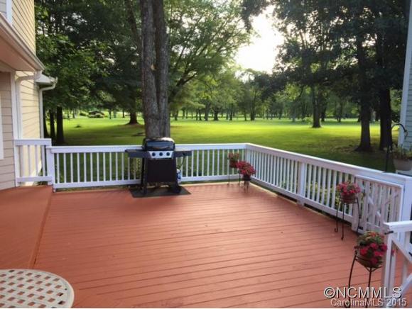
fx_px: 345
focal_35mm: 29
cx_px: 206
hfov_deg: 61.6
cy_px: 154
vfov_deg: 48.3
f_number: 2.2
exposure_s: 1/120
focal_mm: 4.15
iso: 40
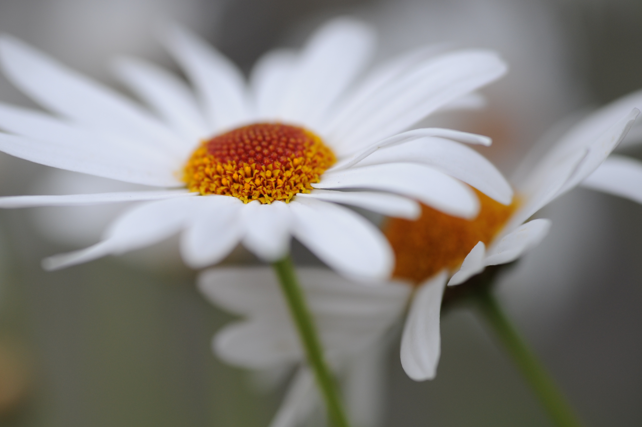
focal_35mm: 125
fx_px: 2228
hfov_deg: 16.4
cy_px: 214
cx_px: 203
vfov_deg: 11.0
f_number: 4
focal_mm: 90
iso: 400
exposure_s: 1/500
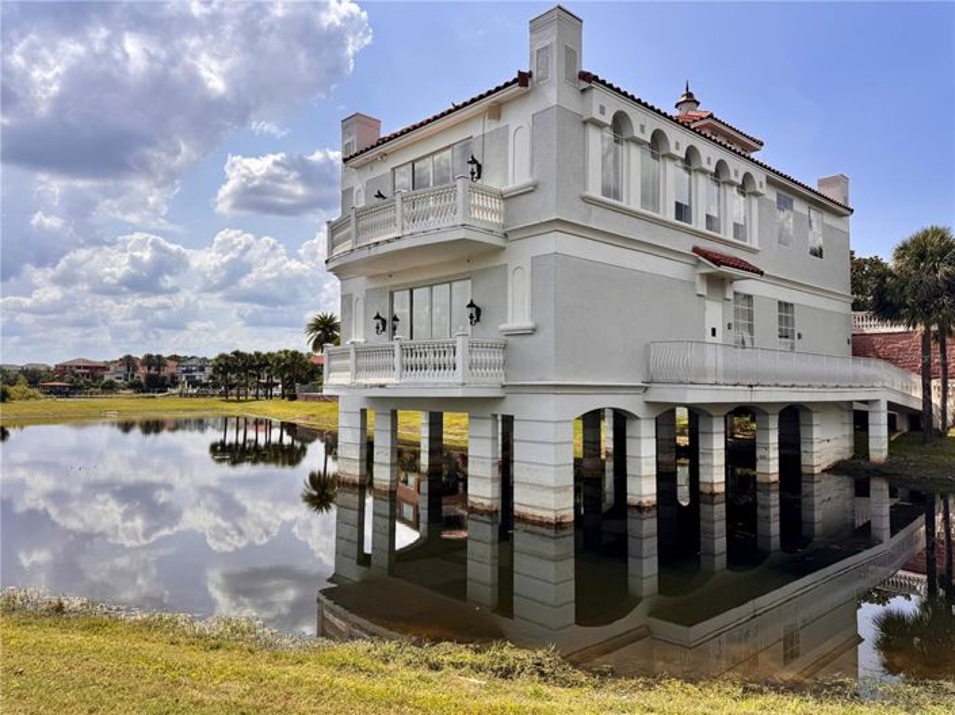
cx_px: 478
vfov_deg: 56.8
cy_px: 358
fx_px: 662
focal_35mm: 24
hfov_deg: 71.6
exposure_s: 1/9009
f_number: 1.78
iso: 80
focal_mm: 6.76
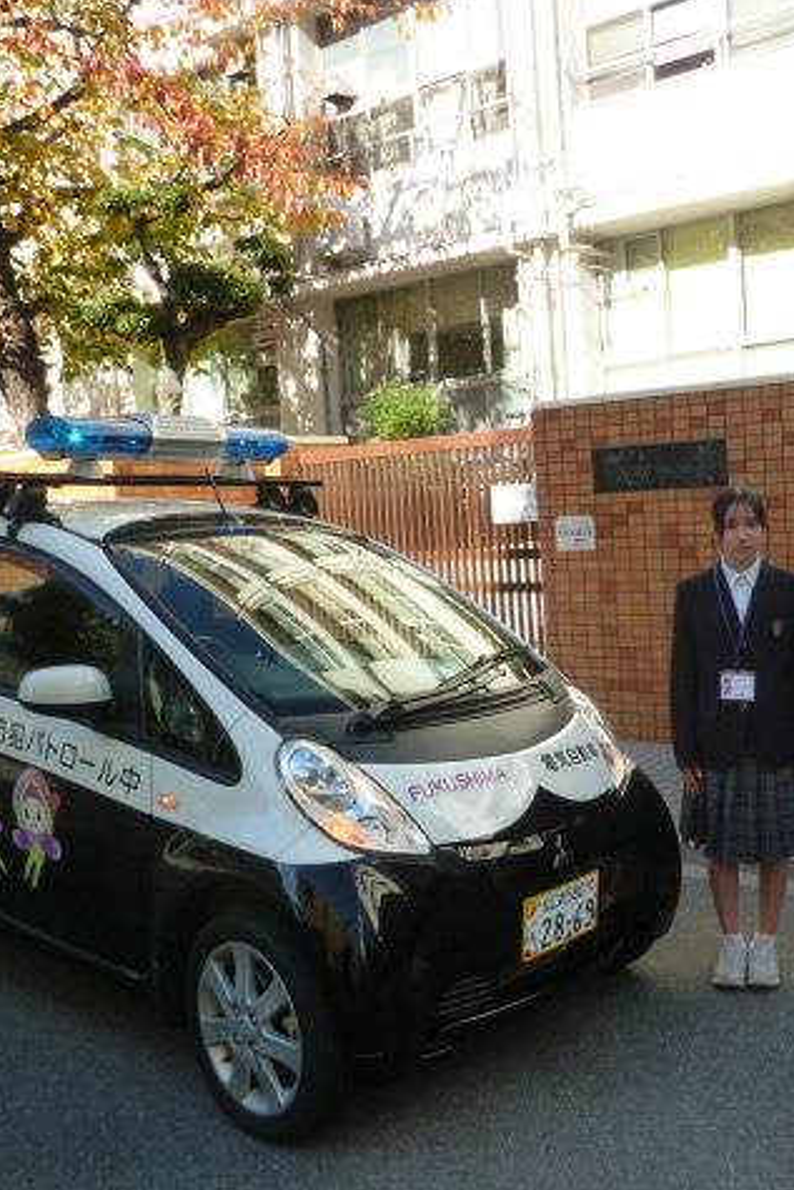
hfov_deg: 37.4
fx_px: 1157
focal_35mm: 35
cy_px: 591
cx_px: 536
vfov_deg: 54.4
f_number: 4
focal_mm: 4.5
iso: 125
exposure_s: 1/160
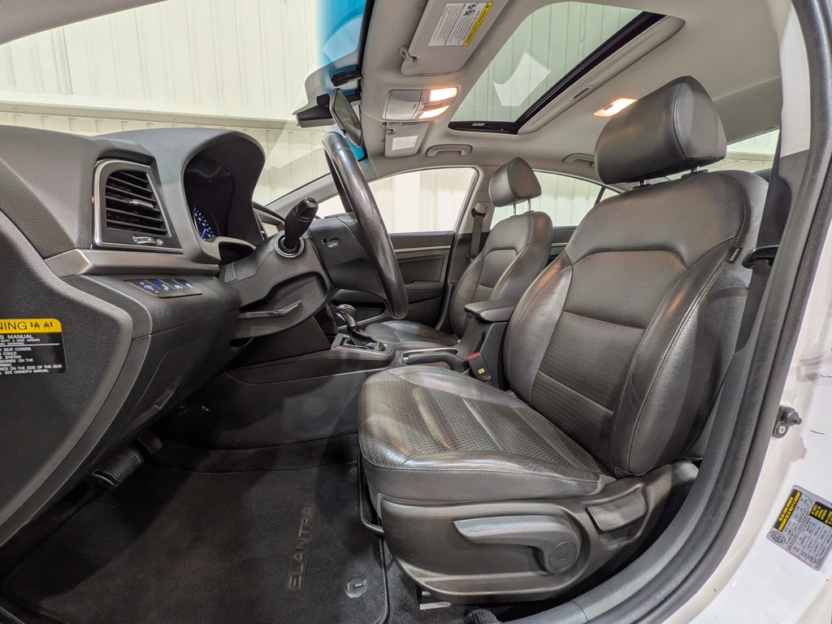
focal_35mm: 14
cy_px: 312
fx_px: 336
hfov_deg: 102.1
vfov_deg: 85.7
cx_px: 416
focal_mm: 1.83
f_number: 2.2
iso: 52
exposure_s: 1/25
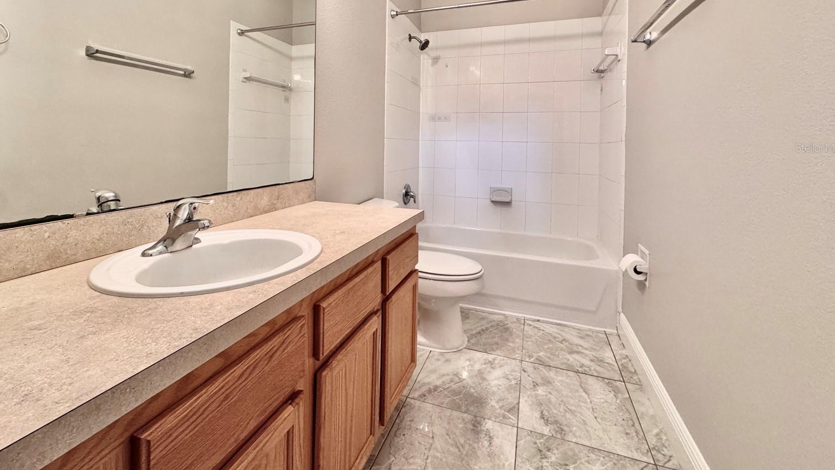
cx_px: 409
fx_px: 354
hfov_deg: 99.4
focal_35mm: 16
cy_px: 147
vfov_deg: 64.9
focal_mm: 2.22
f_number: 2.2
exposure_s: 1/120
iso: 320
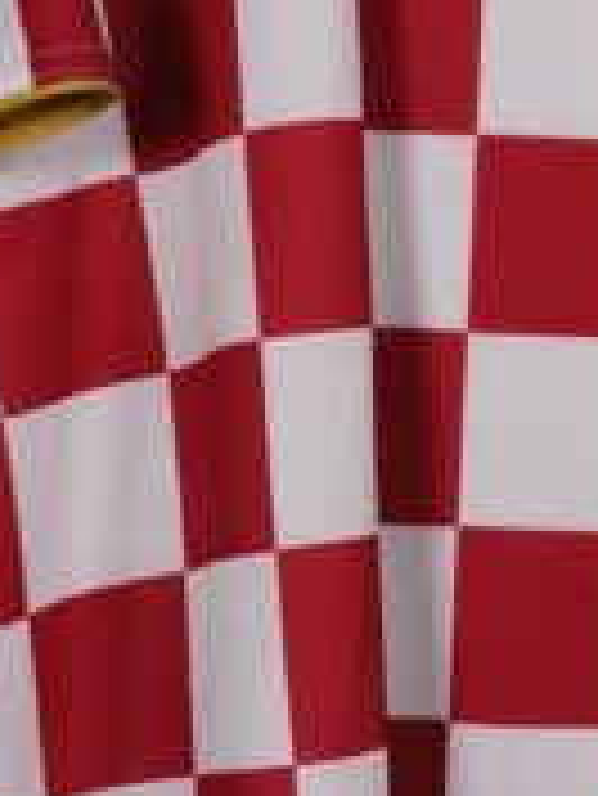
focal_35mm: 104
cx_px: 558
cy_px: 279
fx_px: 2393
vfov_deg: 18.8
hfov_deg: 14.1
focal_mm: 6.57
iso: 400
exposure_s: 1/125
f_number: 1.6
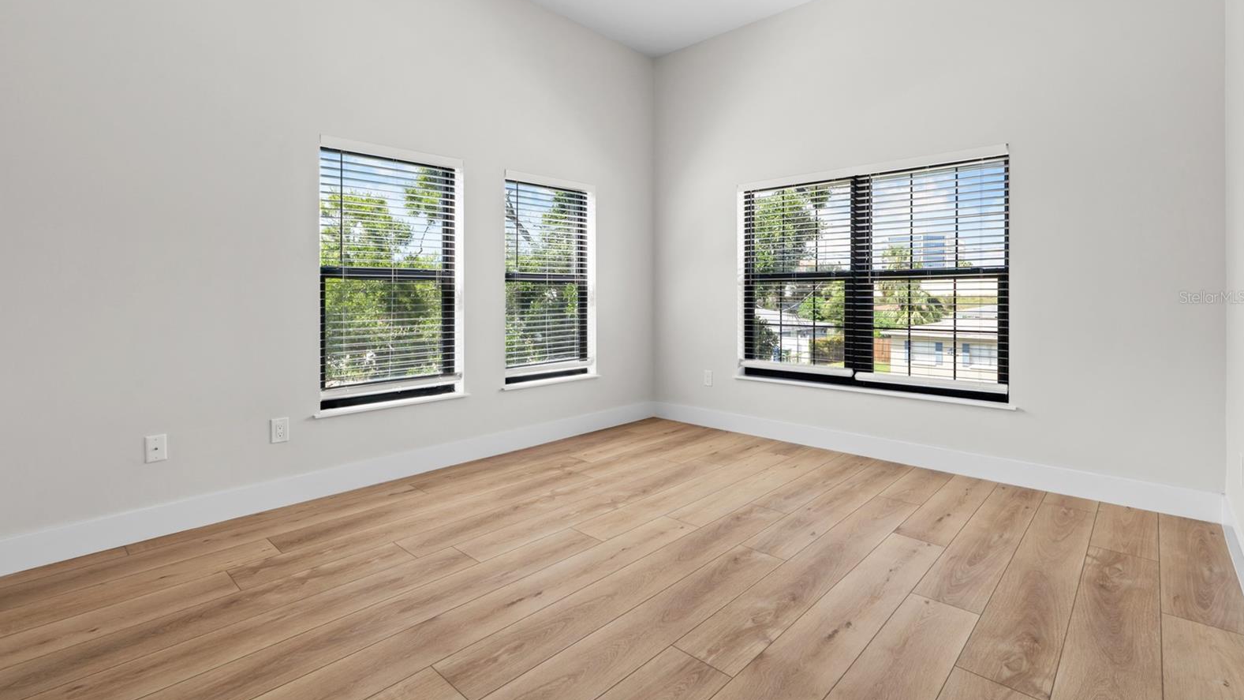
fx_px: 561
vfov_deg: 63.6
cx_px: 618
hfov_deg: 95.9
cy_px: 297
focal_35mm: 17
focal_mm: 16
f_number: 9
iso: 250
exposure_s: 1/6
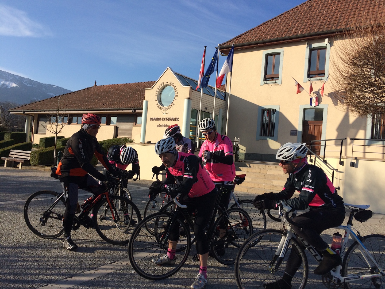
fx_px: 323
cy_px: 144
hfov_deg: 61.7
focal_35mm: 29
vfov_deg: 48.2
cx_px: 192
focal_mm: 4.15
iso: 32
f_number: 2.2
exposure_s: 1/1709
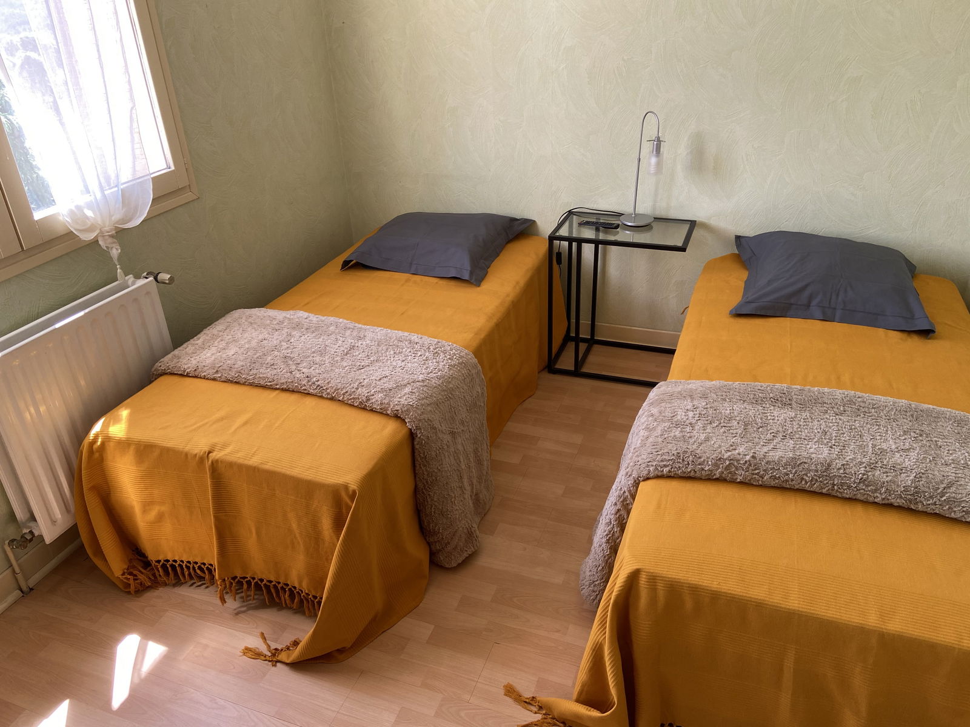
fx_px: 729
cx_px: 485
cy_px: 364
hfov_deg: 67.3
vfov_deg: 53.1
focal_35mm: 26
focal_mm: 4.25
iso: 80
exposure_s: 1/122
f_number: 1.8
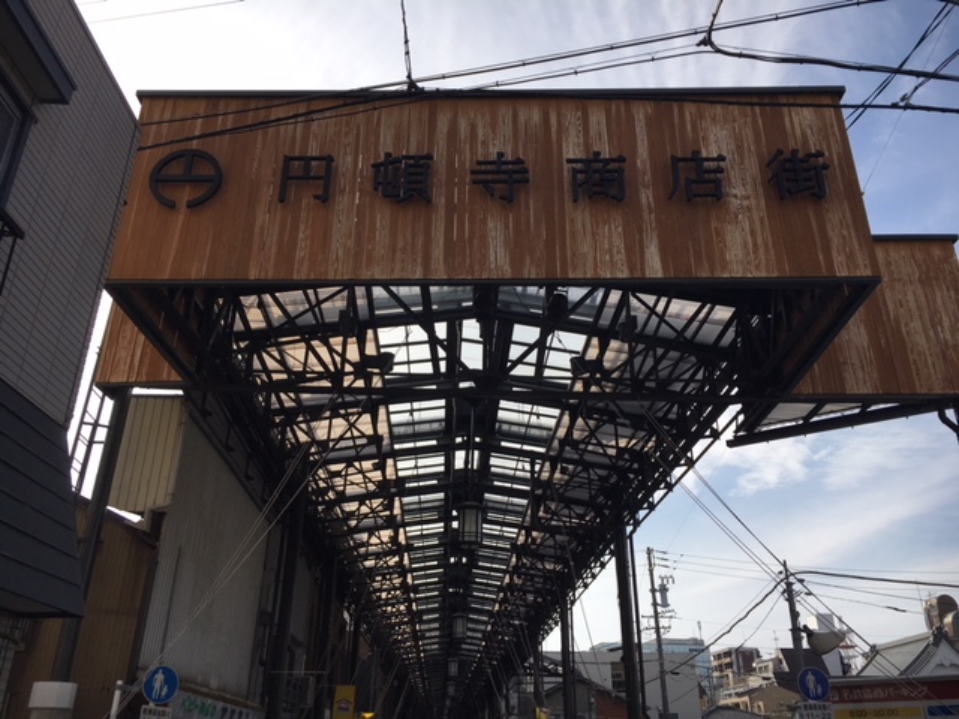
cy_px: 360
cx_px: 480
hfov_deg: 61.7
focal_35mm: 29
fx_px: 803
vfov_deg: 48.2
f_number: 2.2
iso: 25
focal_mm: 4.15
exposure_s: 1/1876
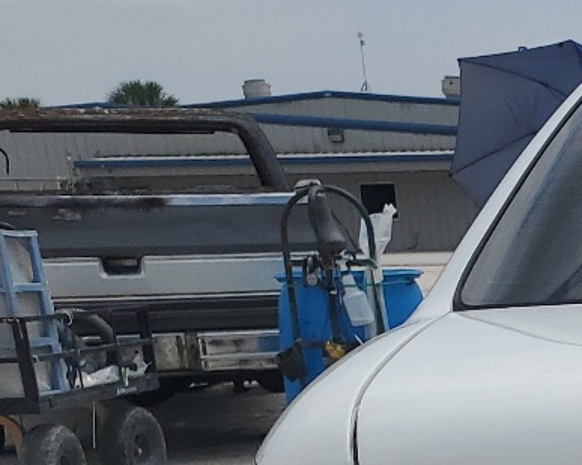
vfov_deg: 13.6
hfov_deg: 15.2
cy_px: 743
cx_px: 1114
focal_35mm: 105
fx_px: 1807
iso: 50
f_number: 1.5
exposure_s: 1/10000
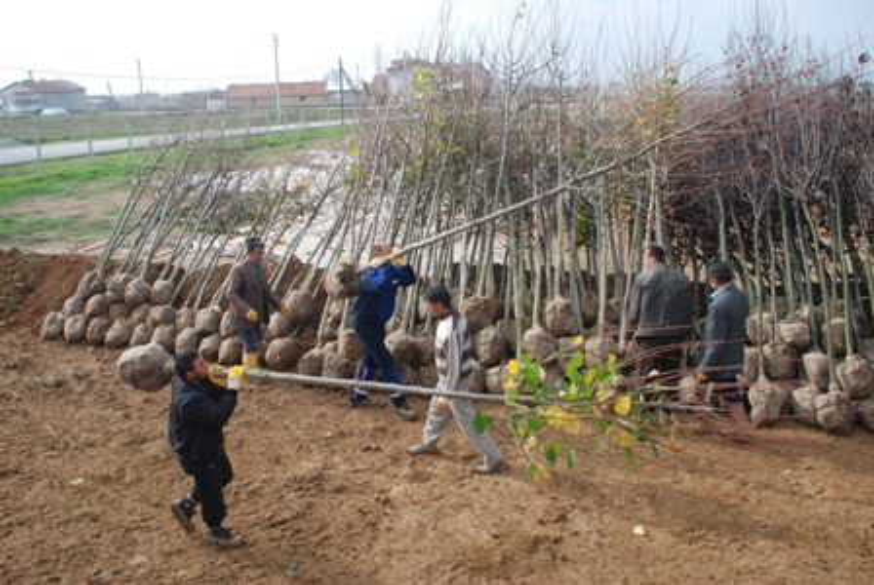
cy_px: 292
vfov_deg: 43.7
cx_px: 437
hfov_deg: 61.9
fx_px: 729
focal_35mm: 30
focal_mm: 20
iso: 100
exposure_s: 1/160
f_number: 6.3
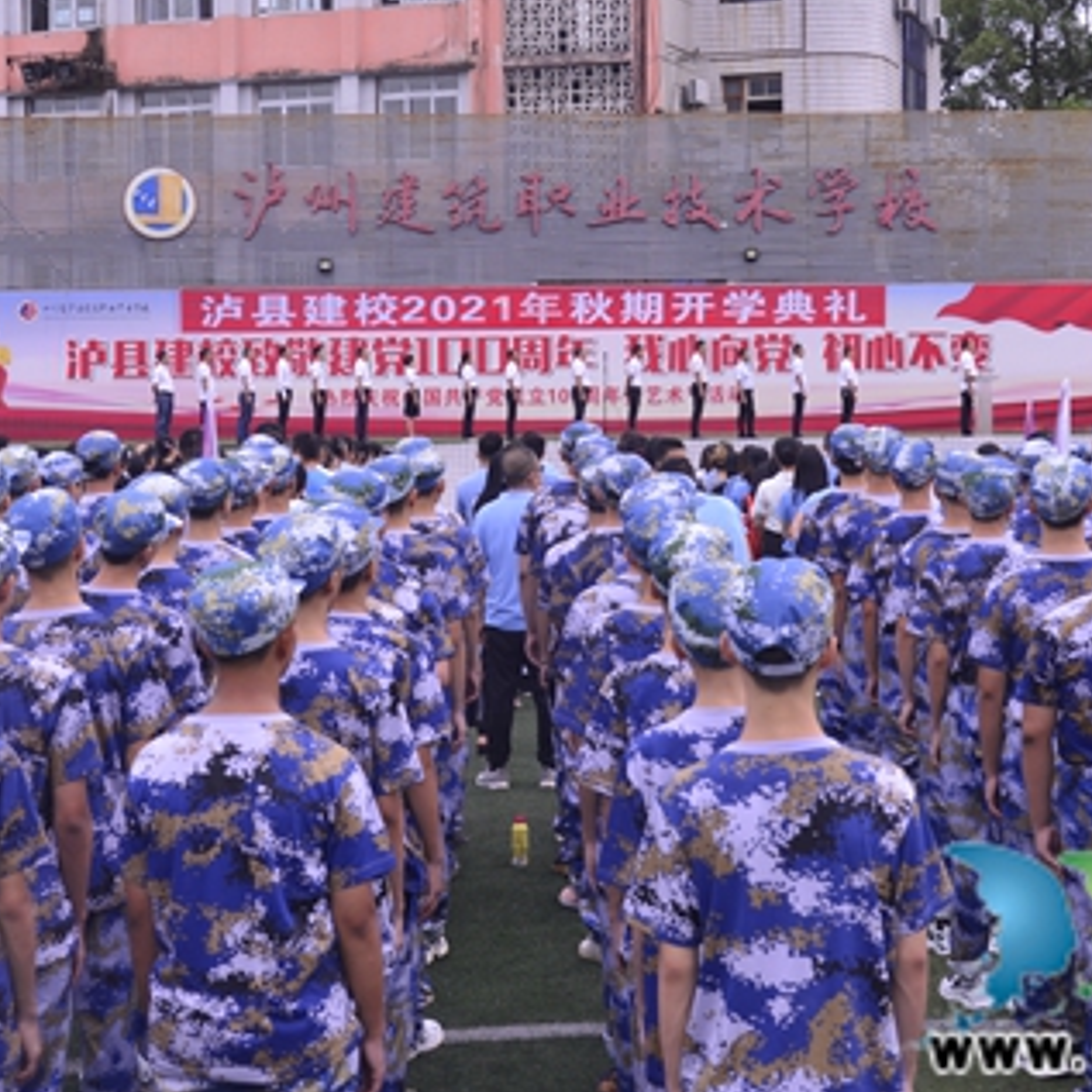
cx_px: 582
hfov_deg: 28.6
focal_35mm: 60
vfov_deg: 28.5
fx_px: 2141
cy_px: 408
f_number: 8
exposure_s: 1/250
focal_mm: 35
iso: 800
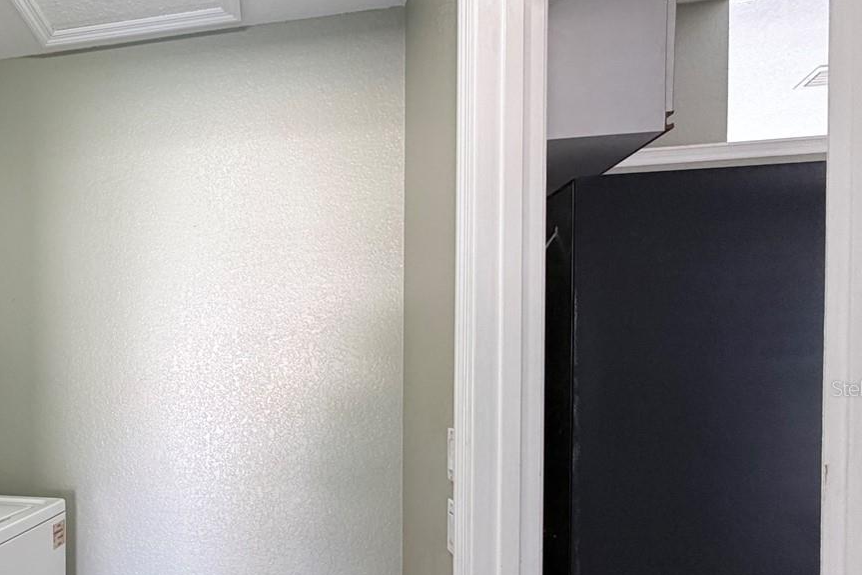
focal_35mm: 27
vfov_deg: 47.1
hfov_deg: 59.8
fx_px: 646
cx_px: 127
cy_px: 388
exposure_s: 1/60
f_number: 2.2
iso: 200
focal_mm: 2.22
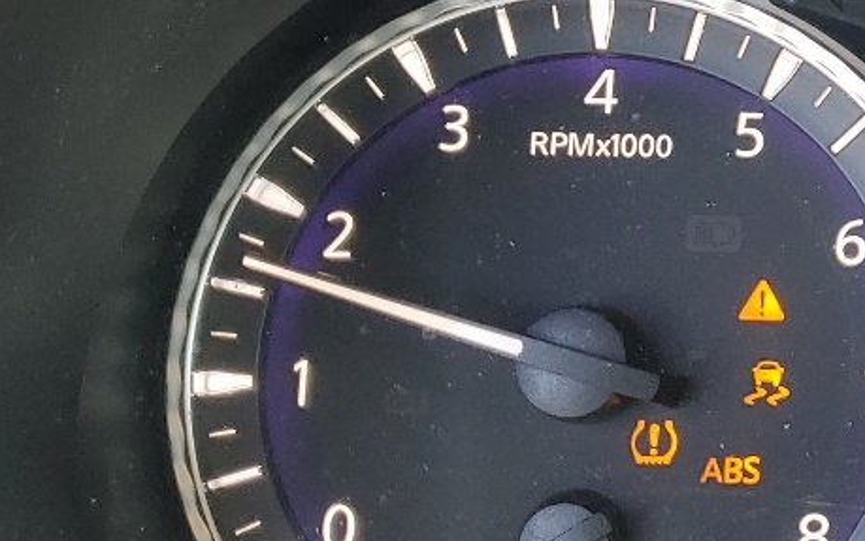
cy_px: 45
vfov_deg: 13.5
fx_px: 2263
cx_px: 1187
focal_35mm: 96
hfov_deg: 19.6
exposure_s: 1/120
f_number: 1.5
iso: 51
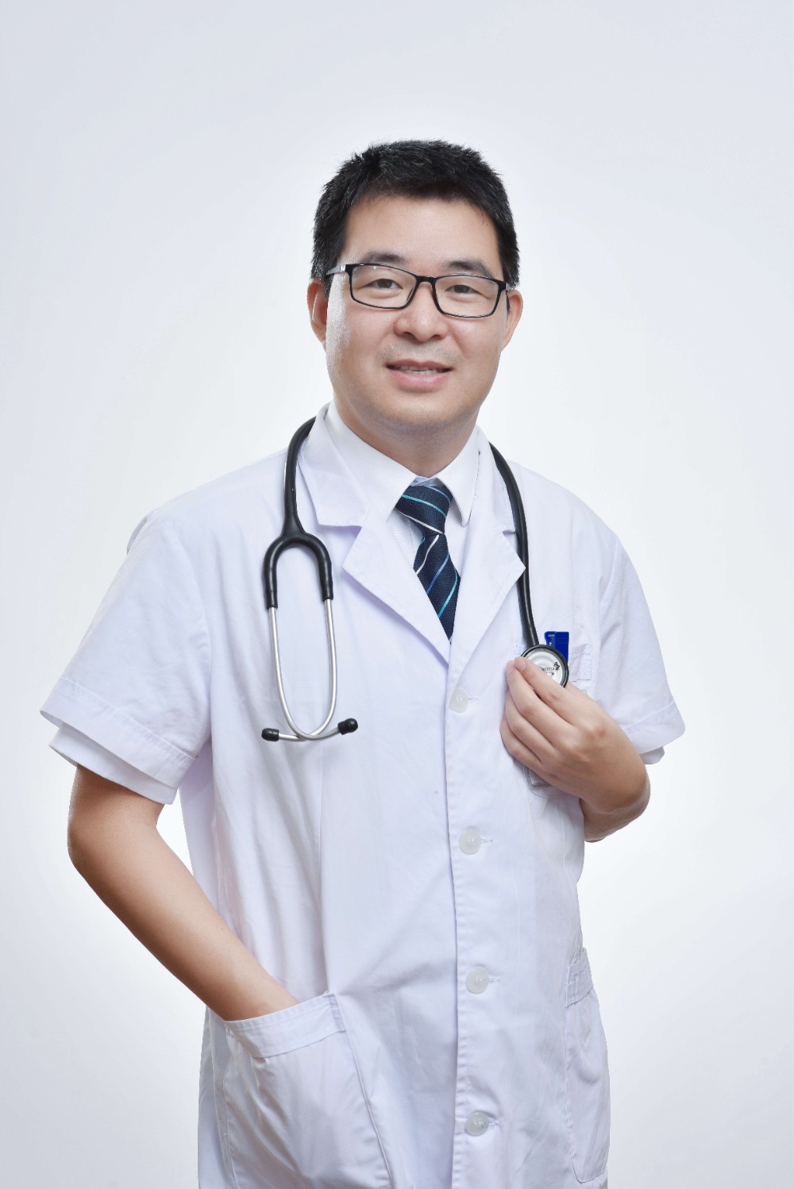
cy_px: 594
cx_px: 397
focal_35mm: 85
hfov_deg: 16.1
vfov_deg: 23.9
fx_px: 2809
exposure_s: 1/60
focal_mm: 85
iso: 100
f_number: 9
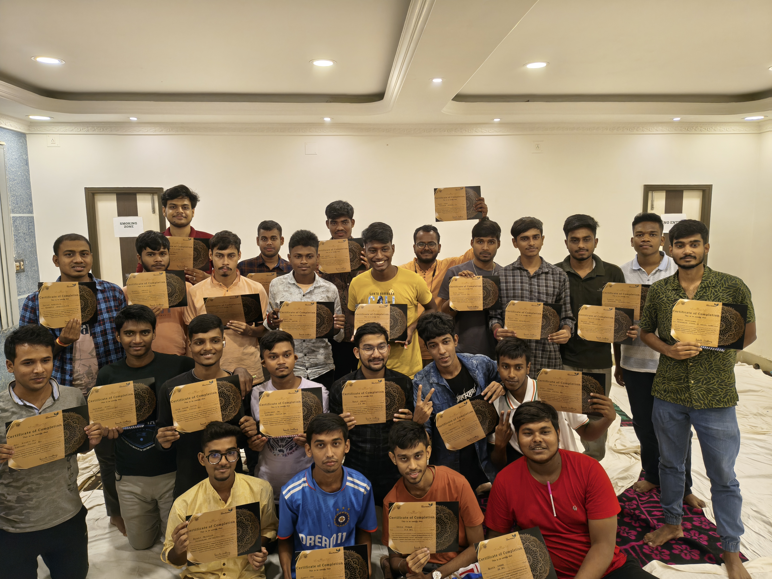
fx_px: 535
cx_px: 386
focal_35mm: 24
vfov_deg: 56.8
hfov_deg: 71.6
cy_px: 290
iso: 1174
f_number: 1.8
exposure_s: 1/50
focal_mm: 5.56
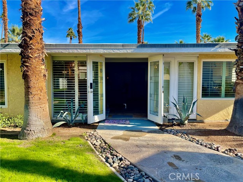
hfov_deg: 69.4
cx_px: 122
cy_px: 91
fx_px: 175
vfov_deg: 54.9
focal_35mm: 25
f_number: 1.6
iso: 32
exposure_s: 1/1294
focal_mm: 5.1
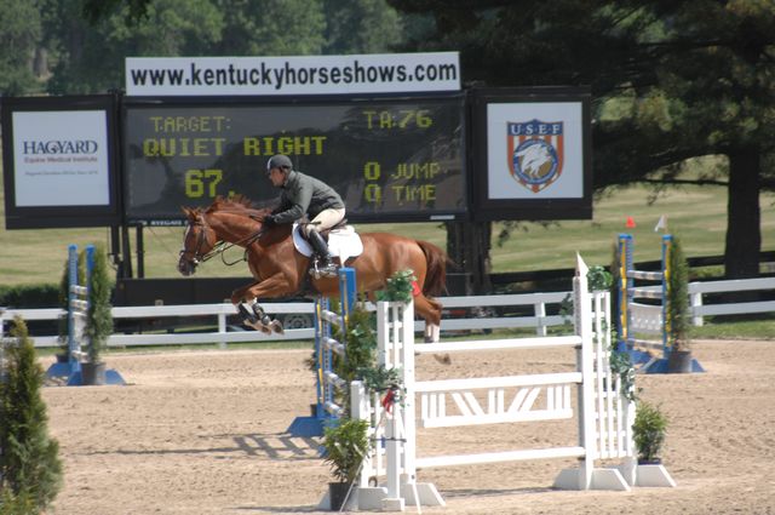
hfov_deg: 6.9
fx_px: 6450
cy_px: 258
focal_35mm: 300
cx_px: 388
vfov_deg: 4.6
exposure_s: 1/500
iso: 200
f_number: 6.7
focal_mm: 200
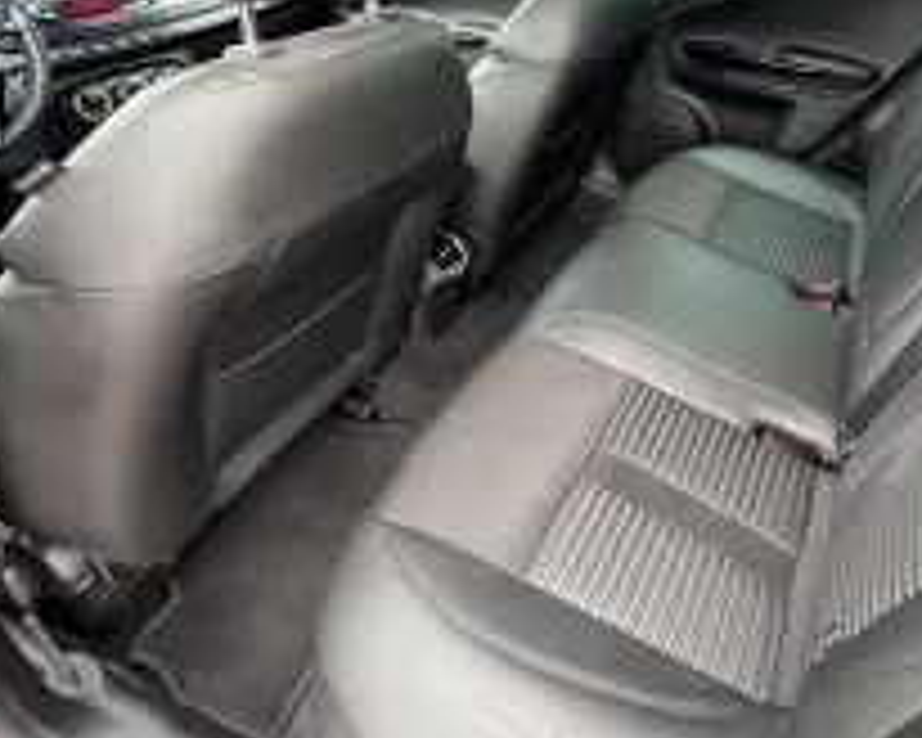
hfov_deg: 67.8
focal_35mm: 24
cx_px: 634
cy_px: 198
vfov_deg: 56.3
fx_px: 655
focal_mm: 2.22
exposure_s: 1/60
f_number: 2.2
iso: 400
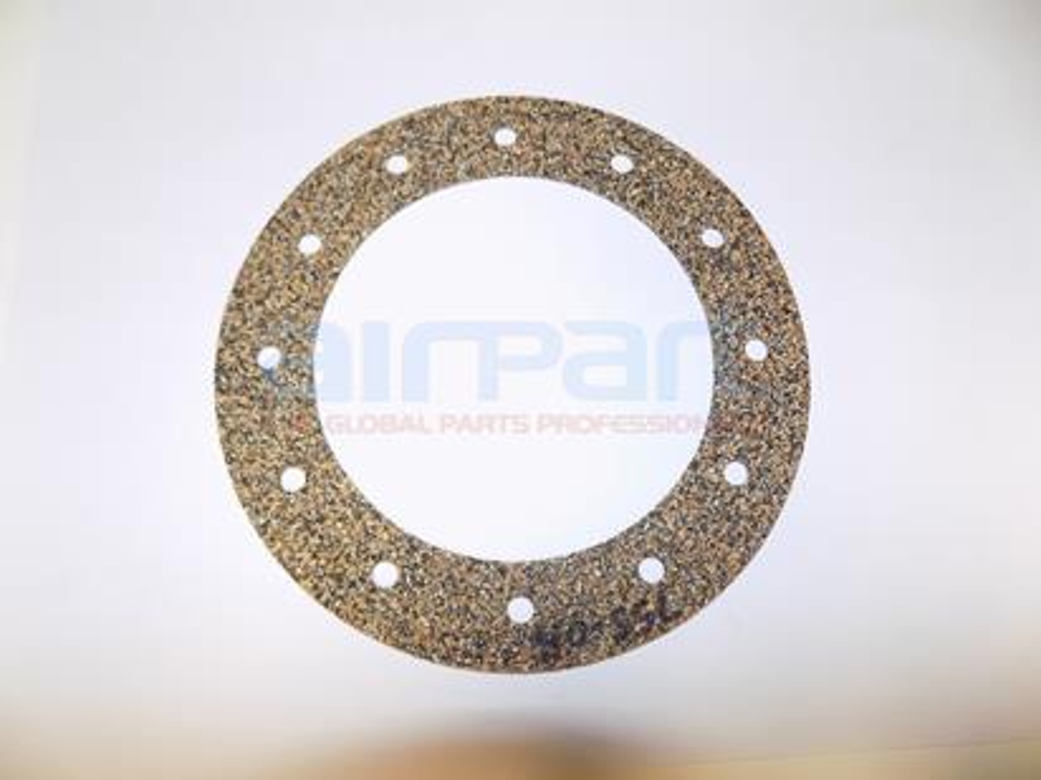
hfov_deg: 73.9
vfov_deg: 58.9
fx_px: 692
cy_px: 390
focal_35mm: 23
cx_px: 520
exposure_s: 1/30
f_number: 3.1
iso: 220
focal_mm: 4
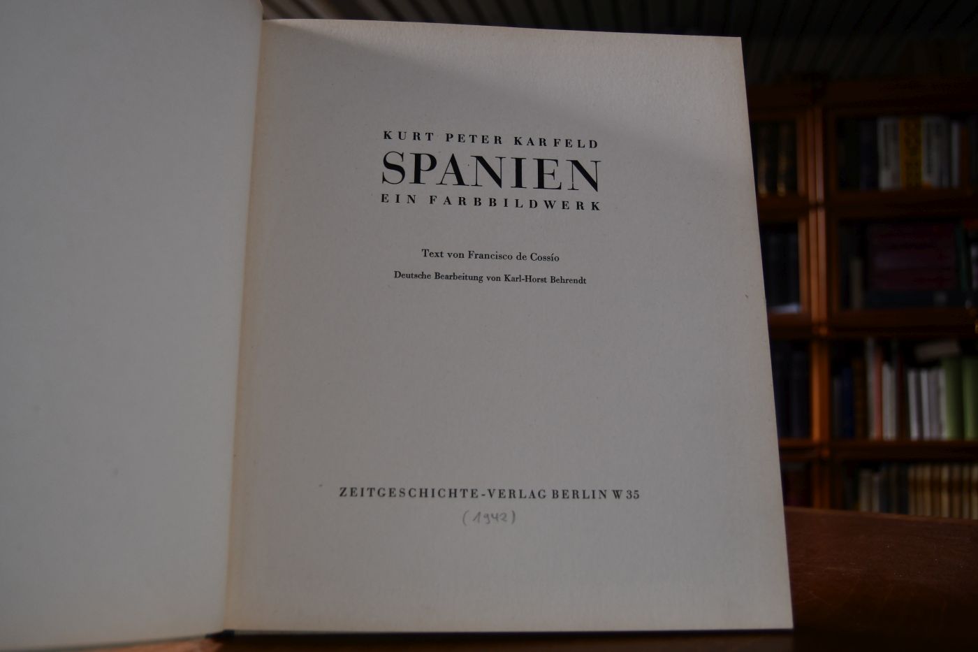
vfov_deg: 40.0
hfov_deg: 57.2
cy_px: 326
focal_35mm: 33
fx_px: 896
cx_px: 489
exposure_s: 1/250
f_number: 3.5
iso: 450
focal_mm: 22
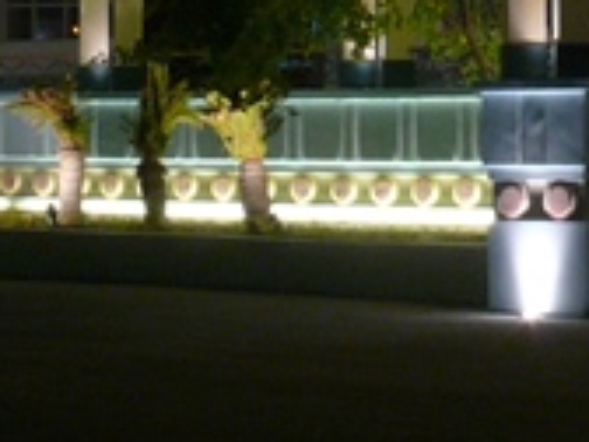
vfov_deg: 8.6
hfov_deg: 11.8
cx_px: 494
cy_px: -260
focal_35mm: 167
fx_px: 2842
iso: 100
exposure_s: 5
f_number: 11
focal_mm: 7.4
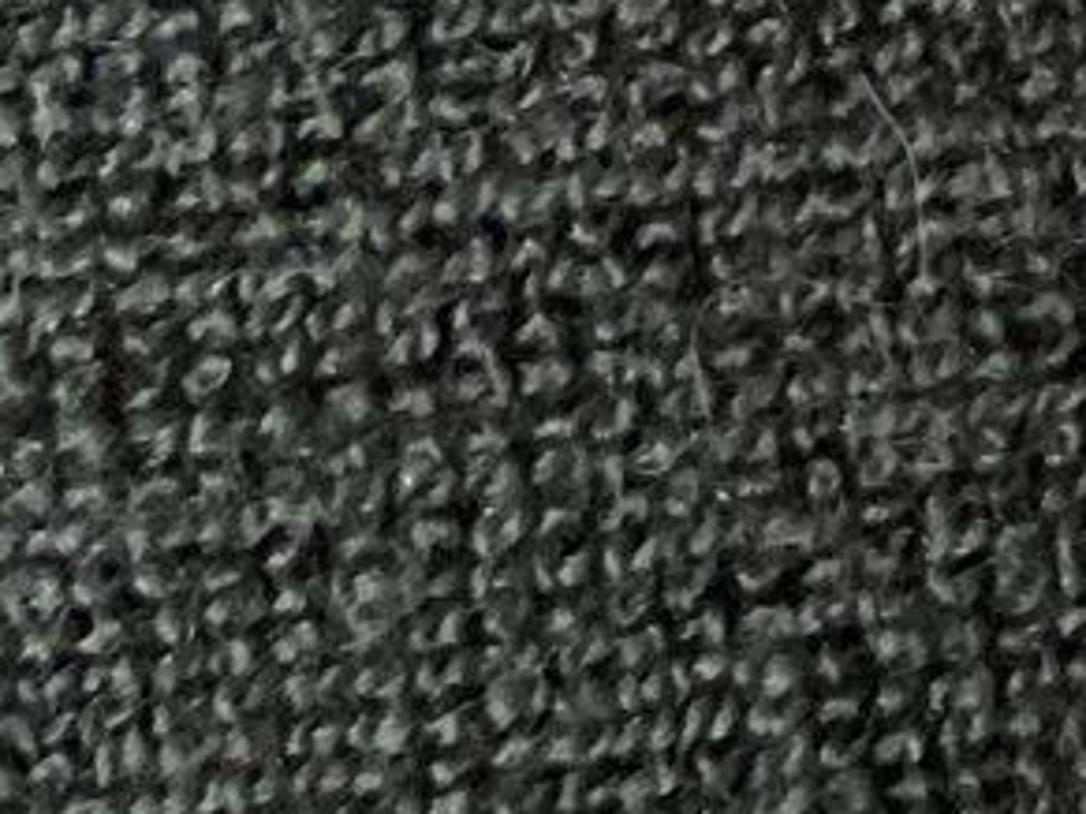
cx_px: 1954
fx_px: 4735
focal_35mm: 151
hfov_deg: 12.0
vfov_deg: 9.1
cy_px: -913
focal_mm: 3
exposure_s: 1/40
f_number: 1.8
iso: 200
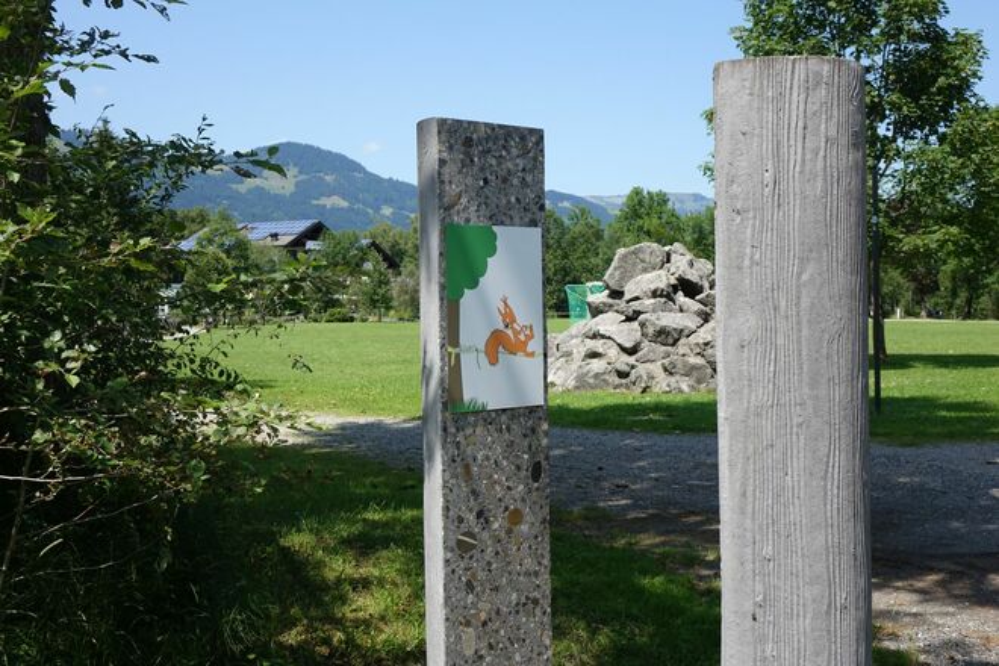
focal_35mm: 44
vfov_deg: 30.5
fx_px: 1221
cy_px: 333
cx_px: 500
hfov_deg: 44.5
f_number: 4
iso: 125
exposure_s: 1/640
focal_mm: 16.09
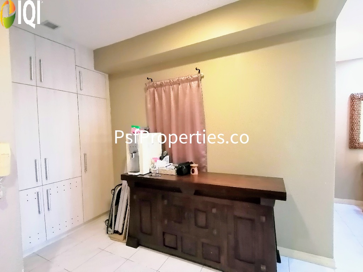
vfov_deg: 74.7
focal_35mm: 17
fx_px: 178
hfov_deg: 91.0
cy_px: 136
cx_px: 182
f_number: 2.4
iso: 640
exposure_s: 1/16.7
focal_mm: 1.78
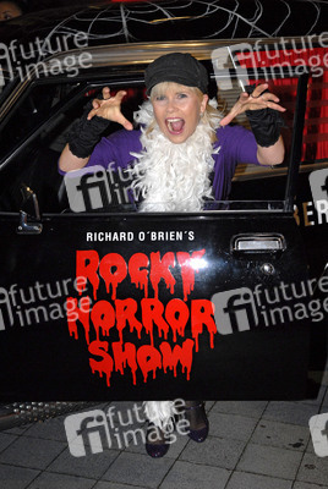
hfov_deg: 23.9
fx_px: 776
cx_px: 164
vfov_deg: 35.0
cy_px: 244
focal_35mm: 57
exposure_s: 1/80
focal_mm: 38
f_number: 5.6
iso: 800
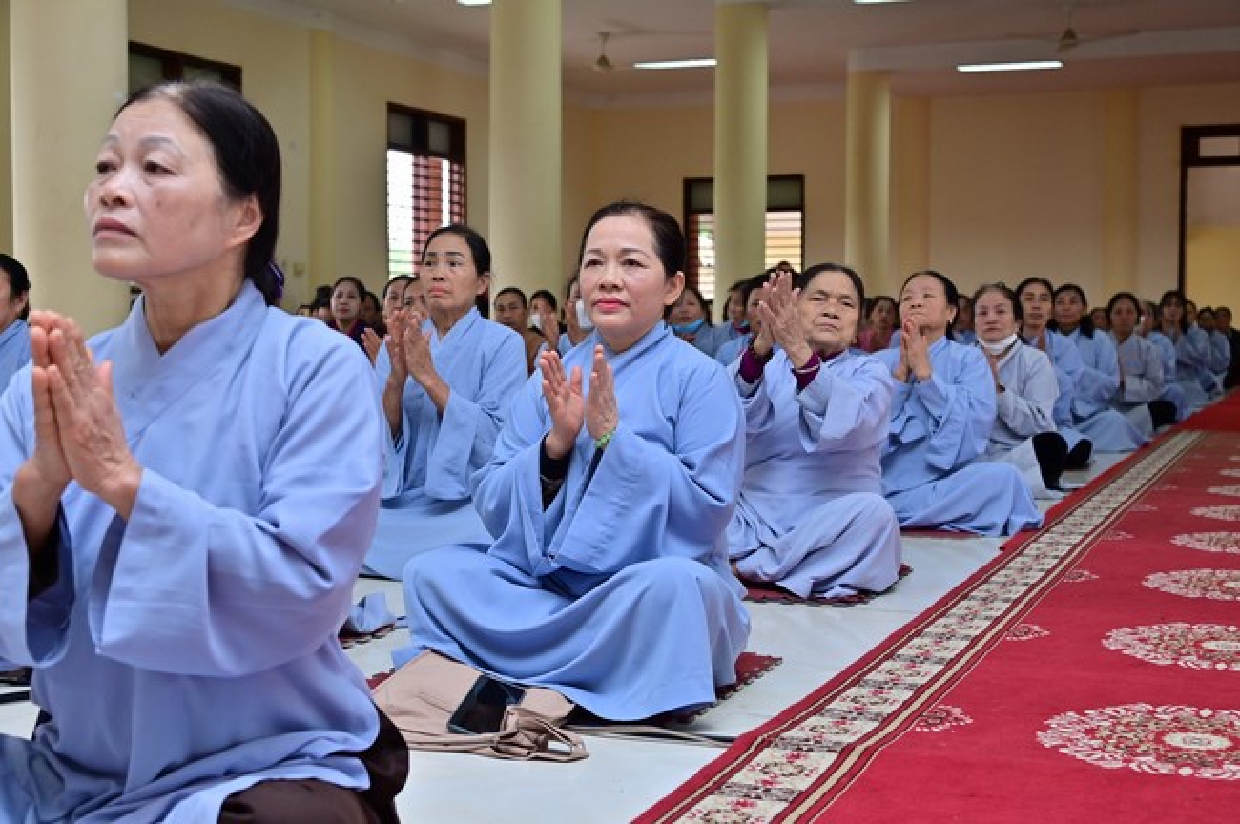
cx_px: 620
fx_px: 1720
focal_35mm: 50
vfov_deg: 26.9
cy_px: 412
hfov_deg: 39.6
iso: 1250
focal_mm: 50
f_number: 6.3
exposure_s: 1/200
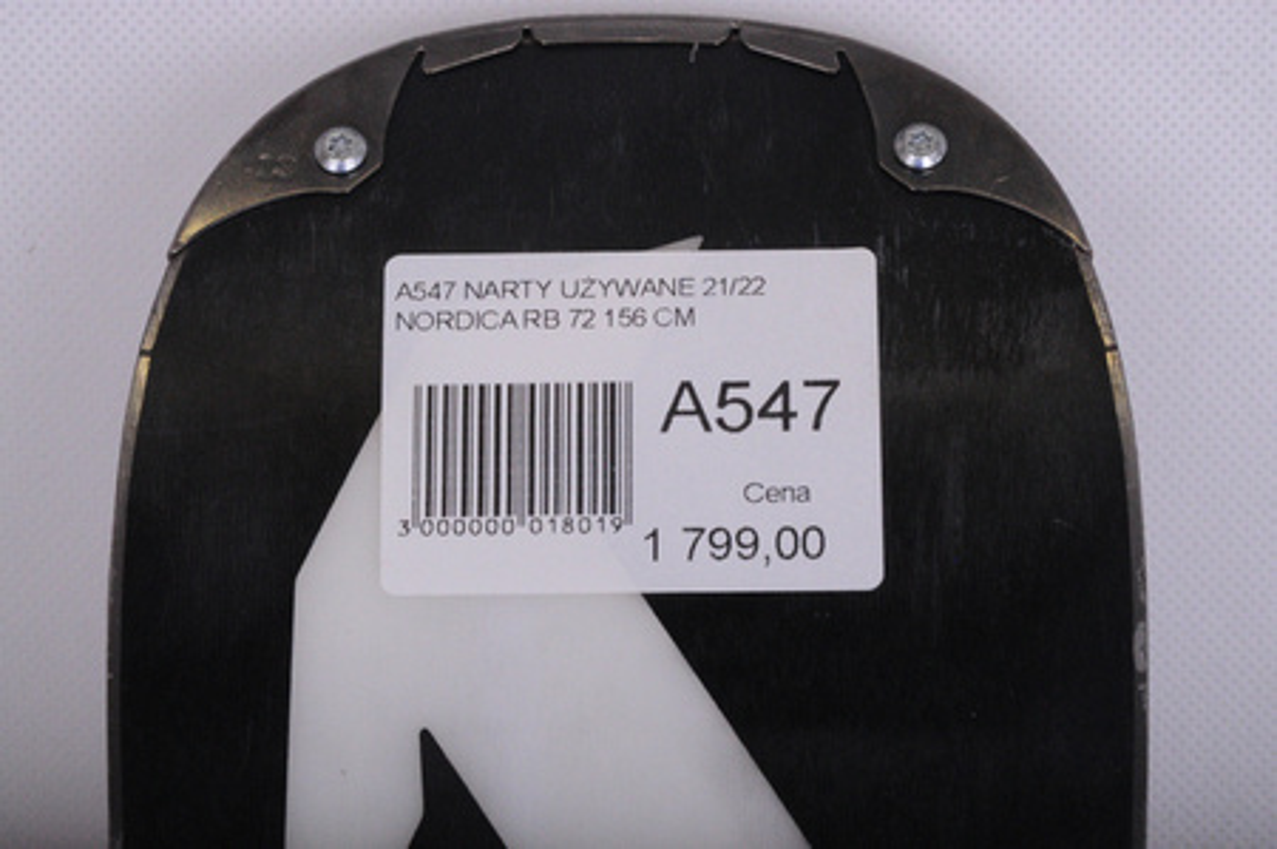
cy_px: 424
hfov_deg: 13.1
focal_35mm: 158
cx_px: 638
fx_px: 5581
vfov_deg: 8.7
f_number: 20
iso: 3200
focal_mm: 105
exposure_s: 1/200
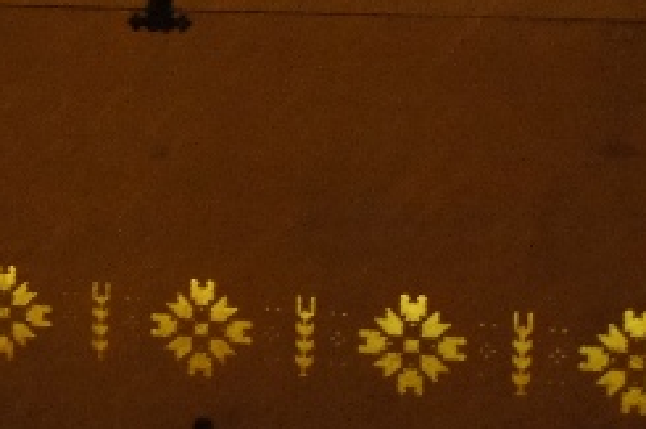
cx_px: -728
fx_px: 2367
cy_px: -21
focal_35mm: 132
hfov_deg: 13.0
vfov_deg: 10.3
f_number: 3.5
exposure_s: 1/40
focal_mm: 18
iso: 1600
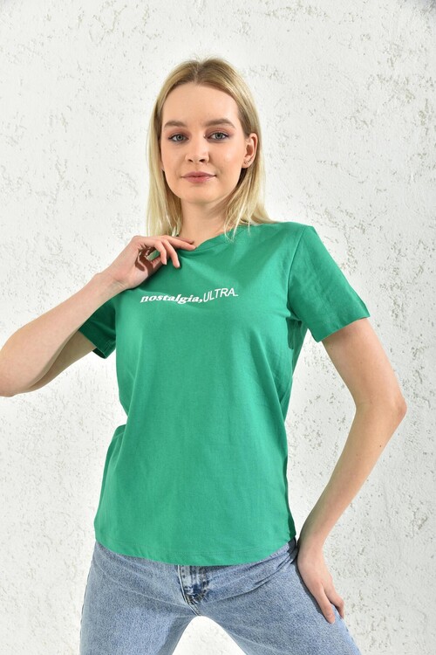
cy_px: 328
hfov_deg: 37.9
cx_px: 218
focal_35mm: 35
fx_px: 636
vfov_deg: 54.4
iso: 100
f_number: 7.1
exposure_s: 1/160
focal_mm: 35
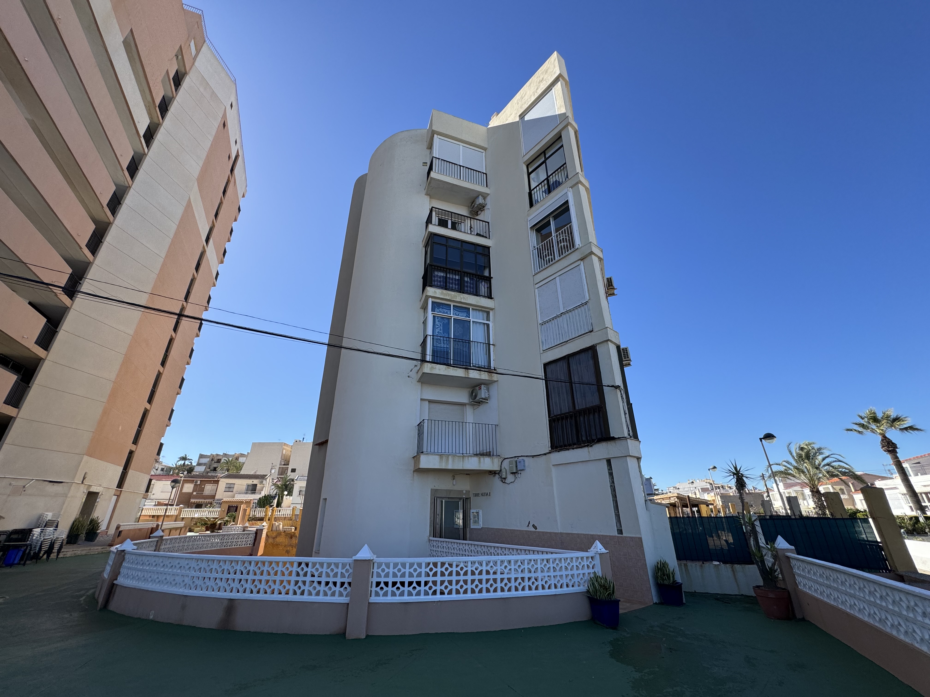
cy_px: 348
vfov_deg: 85.7
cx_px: 465
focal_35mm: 14
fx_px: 376
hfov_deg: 102.1
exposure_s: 1/1277
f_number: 2.2
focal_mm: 2.22
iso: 50
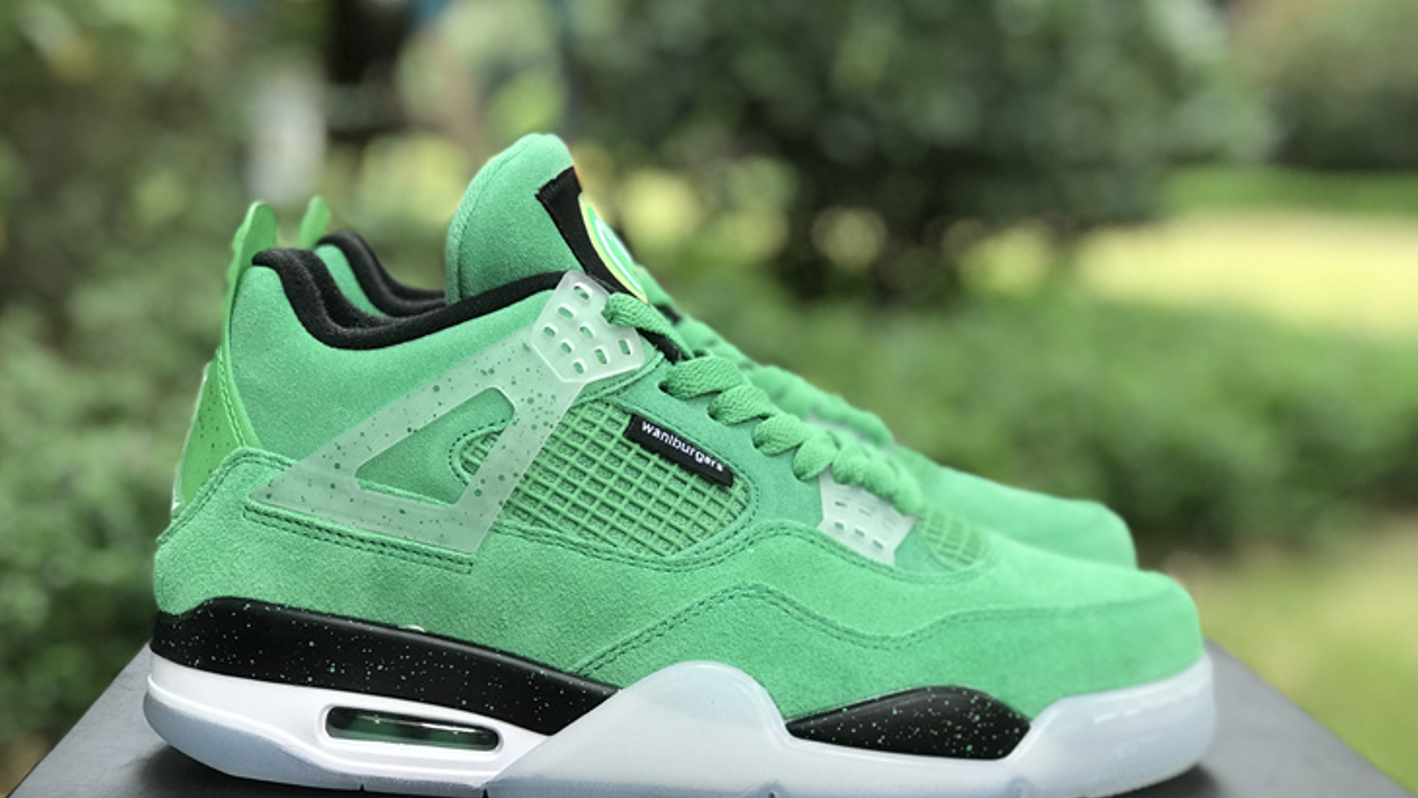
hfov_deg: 33.3
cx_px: 702
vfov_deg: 19.1
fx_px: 2369
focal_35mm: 63
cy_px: 468
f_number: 2.8
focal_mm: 6.6
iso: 50
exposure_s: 1/50
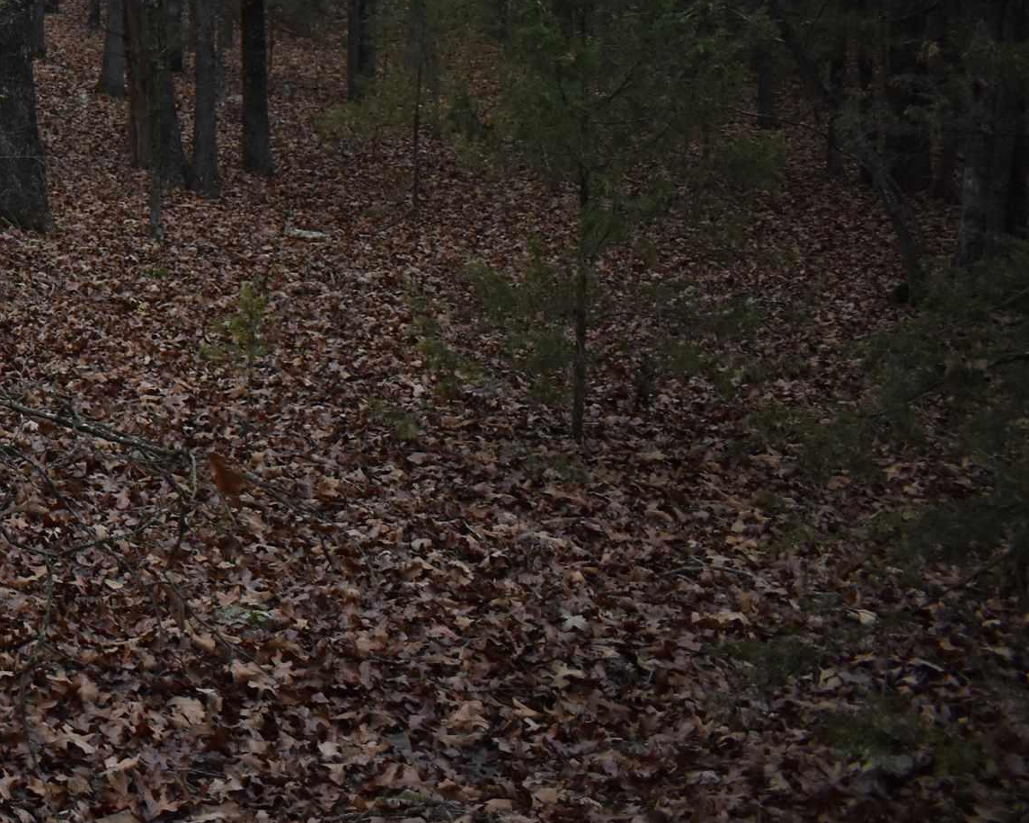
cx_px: -322
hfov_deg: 24.3
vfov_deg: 22.0
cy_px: 95
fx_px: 2071
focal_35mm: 68
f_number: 3.5
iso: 800
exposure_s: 1/160
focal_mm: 18
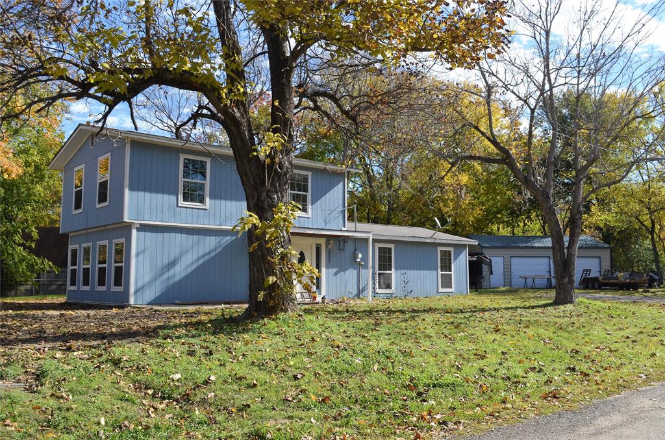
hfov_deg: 57.3
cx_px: 332
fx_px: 608
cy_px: 220
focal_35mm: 33
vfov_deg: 39.8
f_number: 8
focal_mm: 22
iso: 125
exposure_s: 1/250
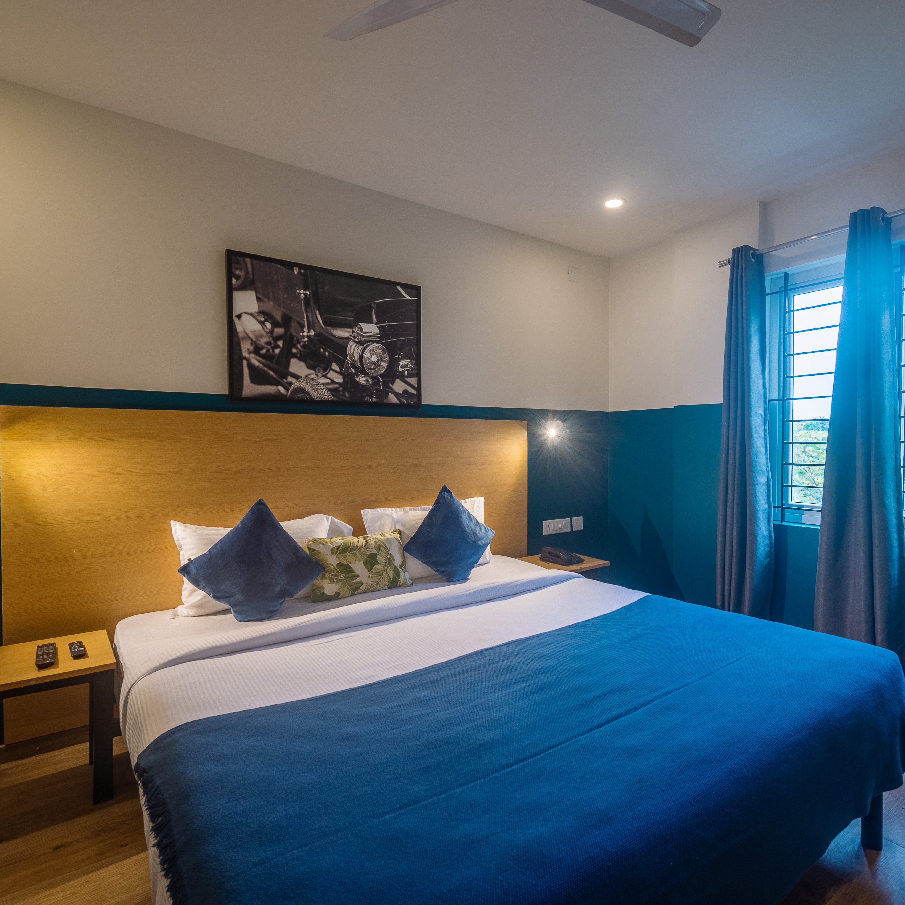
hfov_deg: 80.6
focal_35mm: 18
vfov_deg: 80.7
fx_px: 532
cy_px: 455
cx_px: 485
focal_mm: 14
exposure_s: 1/80
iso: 100
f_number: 9
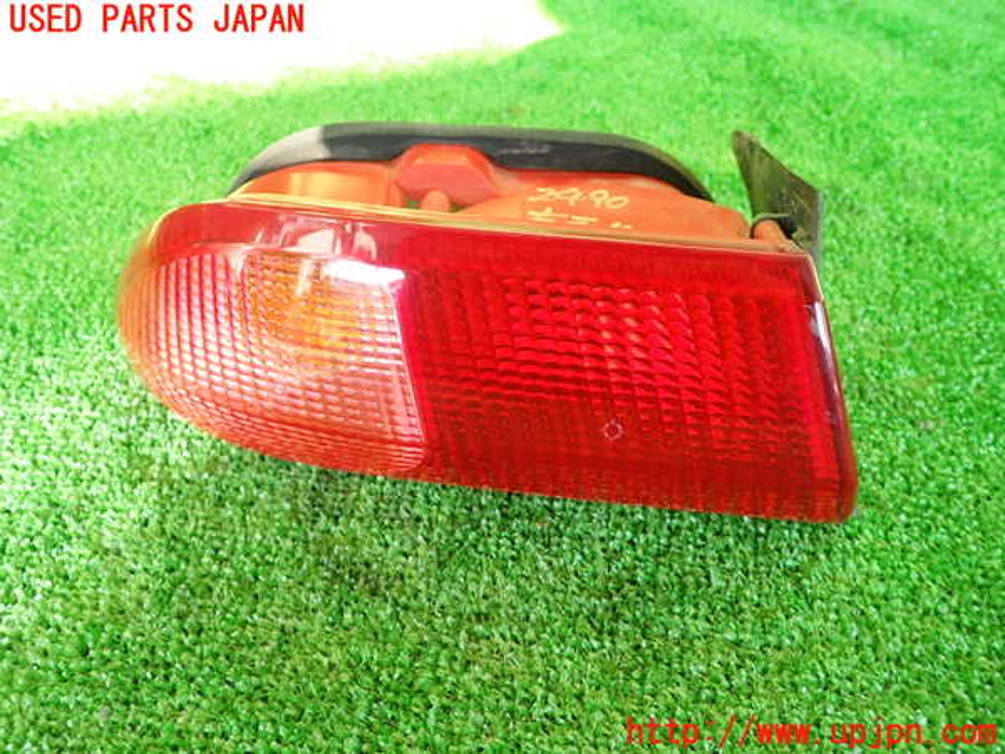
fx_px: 813
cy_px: 377
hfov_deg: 63.4
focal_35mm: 28
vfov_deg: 49.7
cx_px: 502
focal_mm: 5.05
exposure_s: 1/80
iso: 200
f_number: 2.2
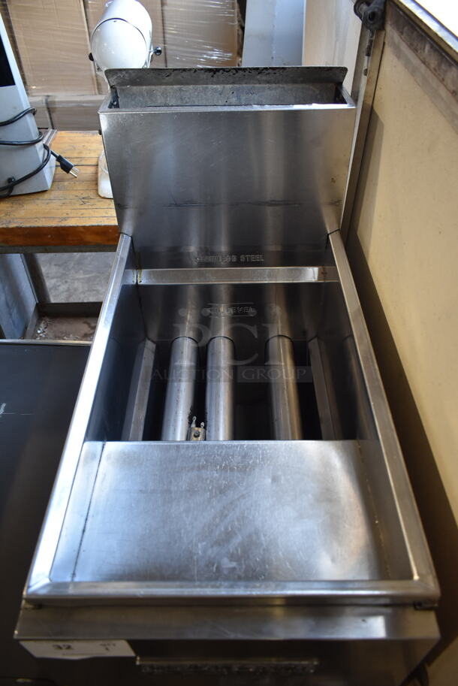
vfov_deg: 67.3
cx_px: 229
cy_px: 343
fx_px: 514
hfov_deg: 48.0
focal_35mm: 27
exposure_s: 1/30
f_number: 3.5
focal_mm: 18
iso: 500
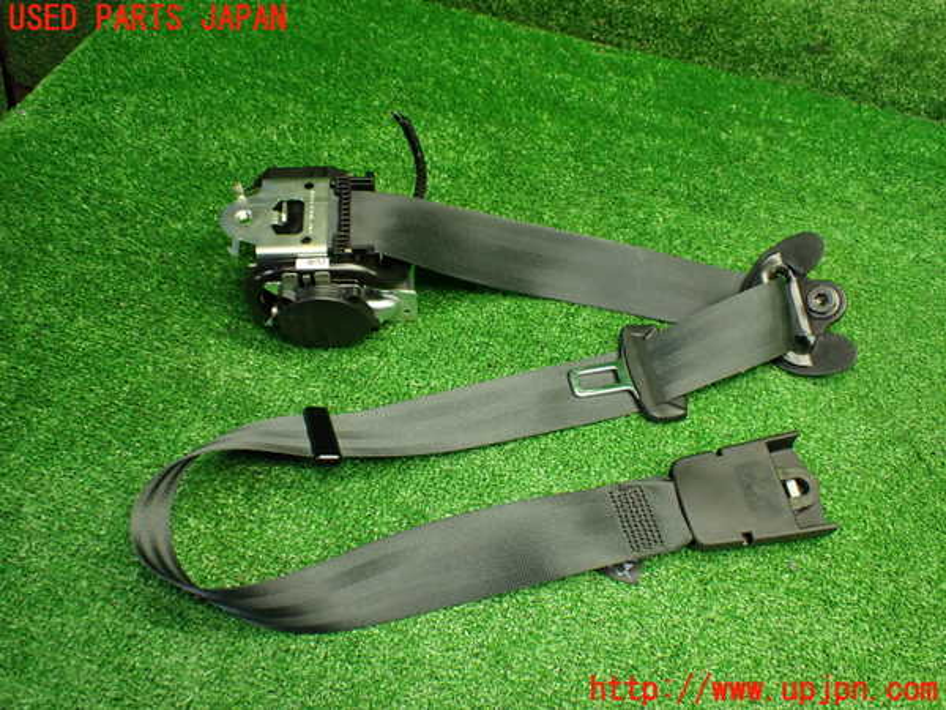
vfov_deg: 46.8
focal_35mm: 30
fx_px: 820
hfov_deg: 60.0
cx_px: 473
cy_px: 355
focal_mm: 5.4
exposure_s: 1/125
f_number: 2.3
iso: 800
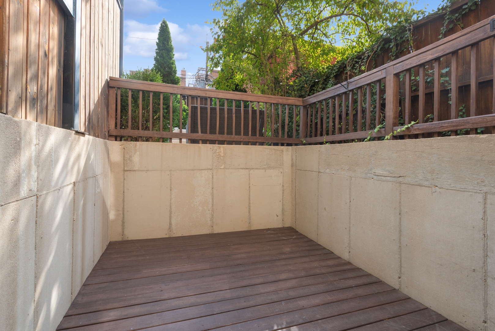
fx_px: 220
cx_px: 248
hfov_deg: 96.7
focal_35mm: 16
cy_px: 166
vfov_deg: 73.8
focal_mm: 16
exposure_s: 1/100
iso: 400
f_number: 8
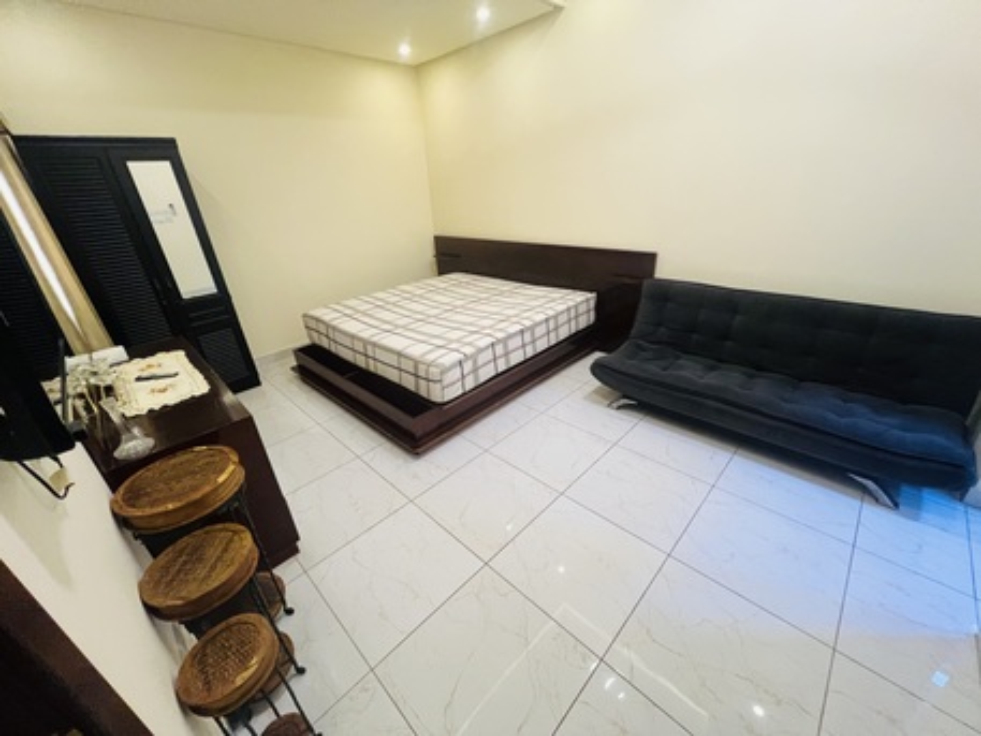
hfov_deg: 106.2
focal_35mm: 13
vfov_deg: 89.9
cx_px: 490
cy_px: 368
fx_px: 369
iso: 320
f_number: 1.8
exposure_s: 1/50
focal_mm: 1.57
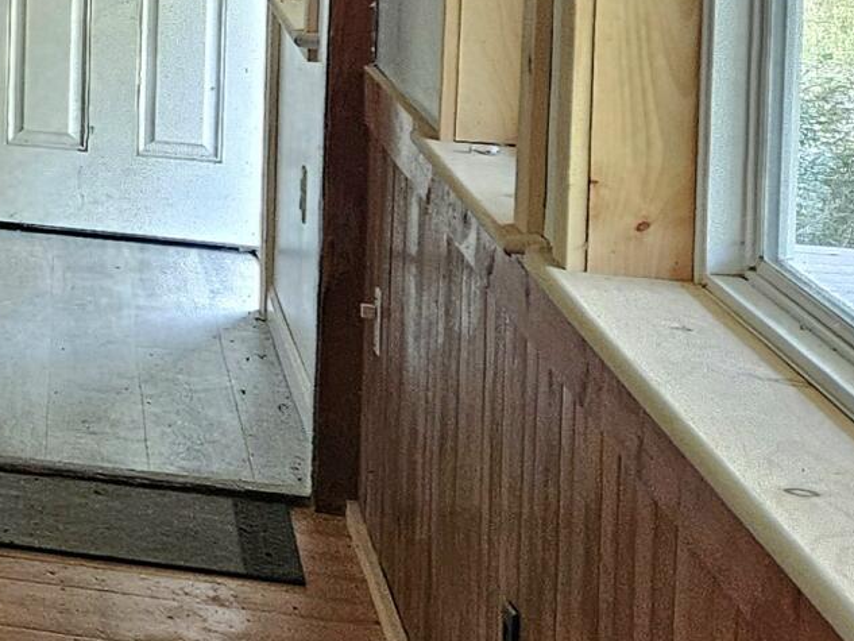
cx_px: -847
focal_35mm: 109
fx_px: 2690
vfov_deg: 13.1
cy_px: -184
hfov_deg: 14.8
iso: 500
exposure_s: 1/172
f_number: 1.8
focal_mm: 5.4
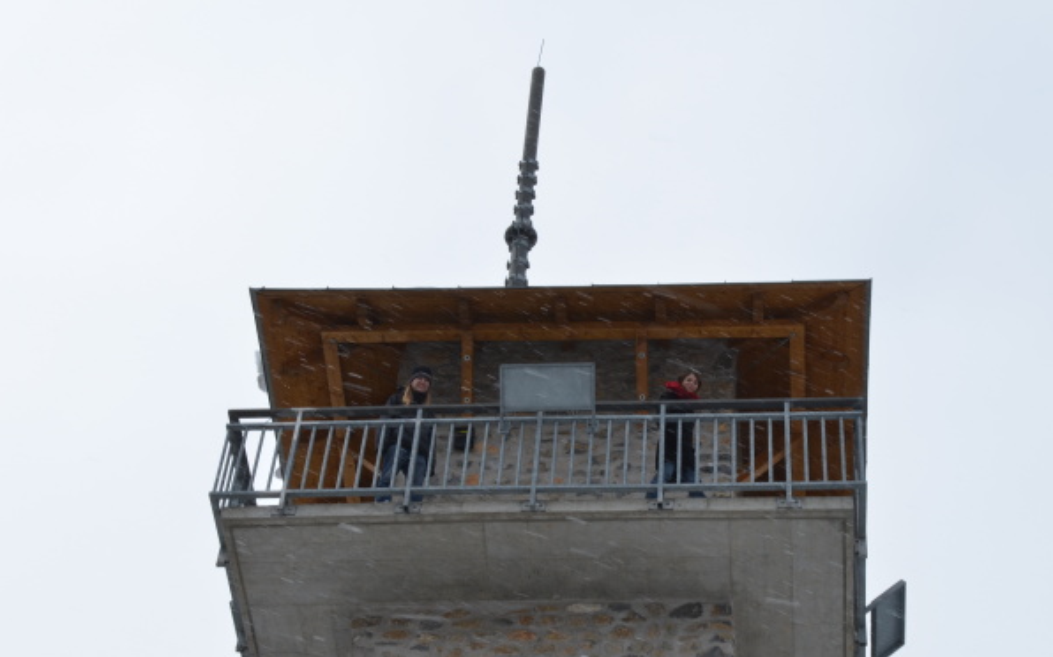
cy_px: 347
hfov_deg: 24.5
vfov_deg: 15.4
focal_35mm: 85
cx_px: 528
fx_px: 2424
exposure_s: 1/100
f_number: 16
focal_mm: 55
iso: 160
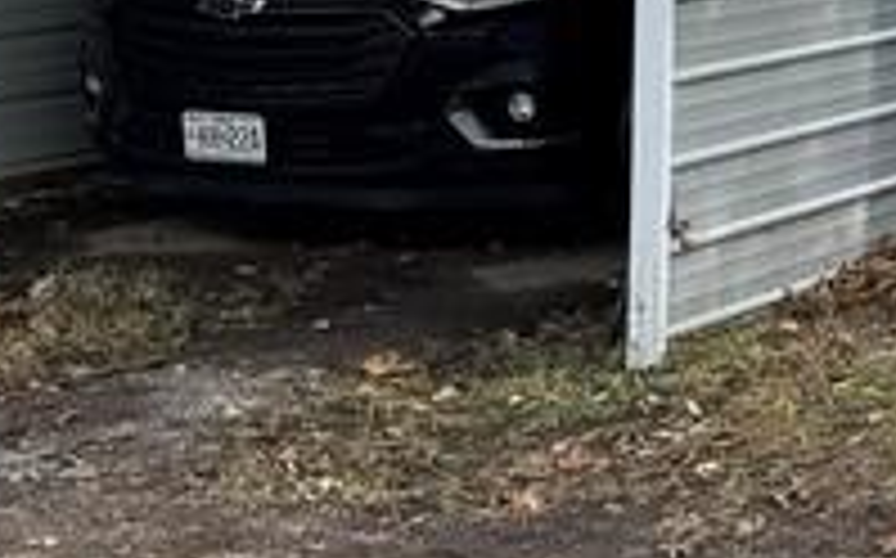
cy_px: -176
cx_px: 1589
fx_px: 3196
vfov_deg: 9.8
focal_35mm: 131
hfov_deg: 14.2
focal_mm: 6.76
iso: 80
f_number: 1.78
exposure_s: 1/522
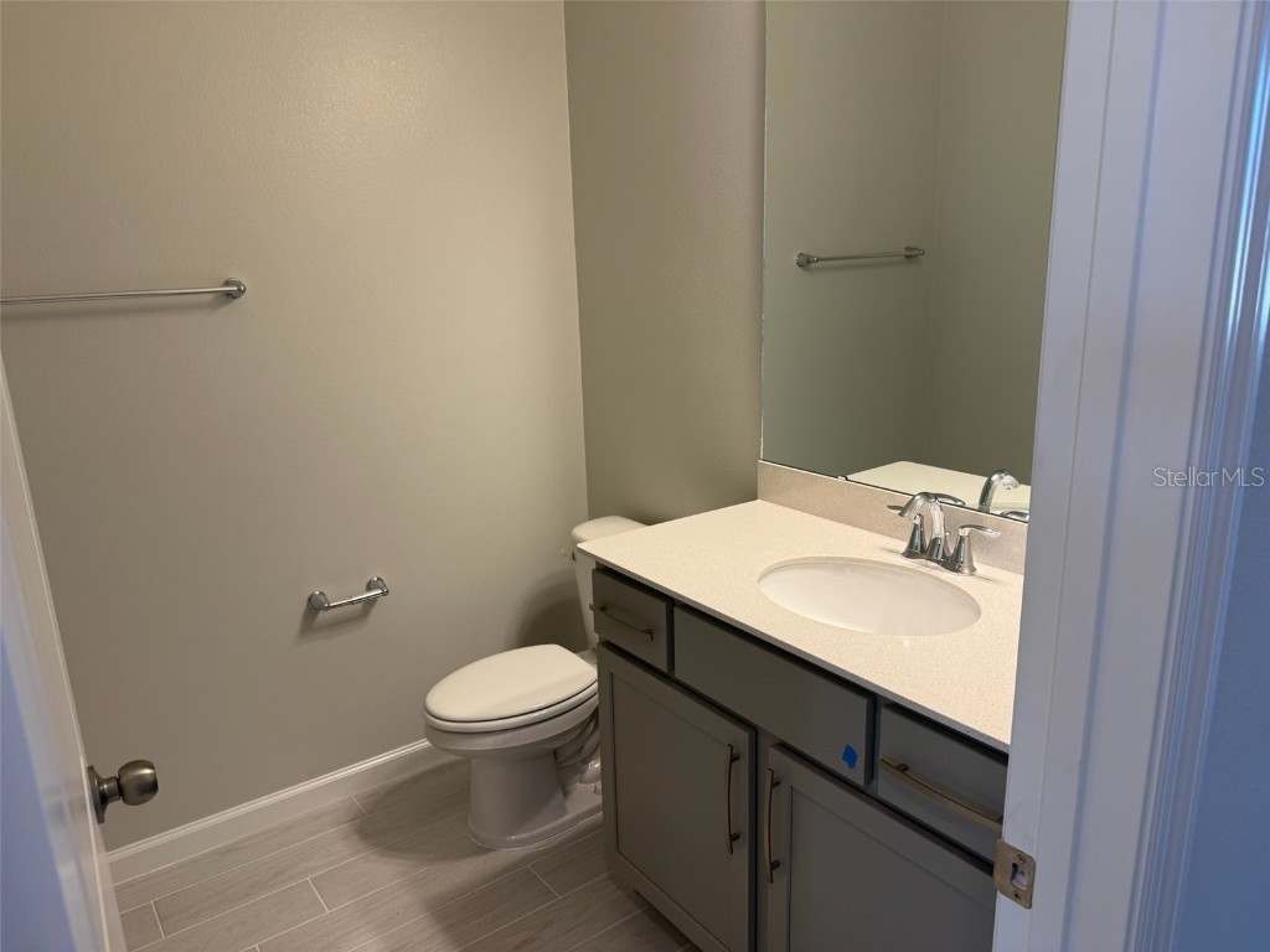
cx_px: 635
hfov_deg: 71.6
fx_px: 881
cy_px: 476
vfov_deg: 56.8
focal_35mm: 24
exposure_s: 1/120
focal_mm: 6.76
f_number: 1.78
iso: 125
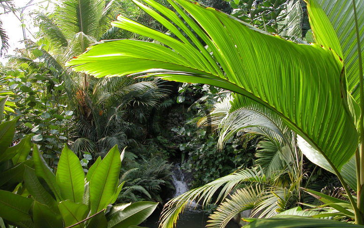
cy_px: 123
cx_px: 180
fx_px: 377
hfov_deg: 51.5
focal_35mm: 38
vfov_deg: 33.6
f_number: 3.5
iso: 100
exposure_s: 1/103
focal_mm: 8.9
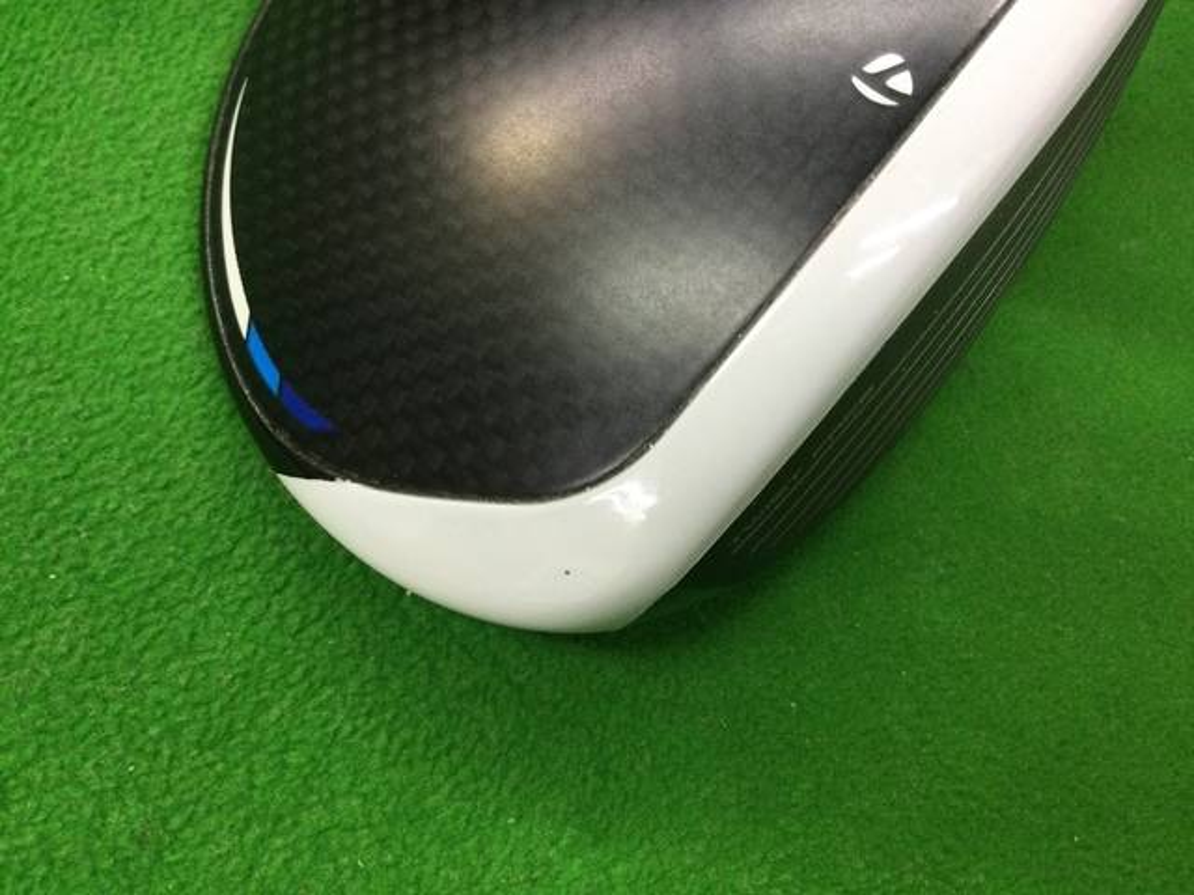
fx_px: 1069
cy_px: 448
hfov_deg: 58.4
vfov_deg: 45.4
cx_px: 597
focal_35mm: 31
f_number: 2.4
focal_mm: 3.3
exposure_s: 1/30
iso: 100
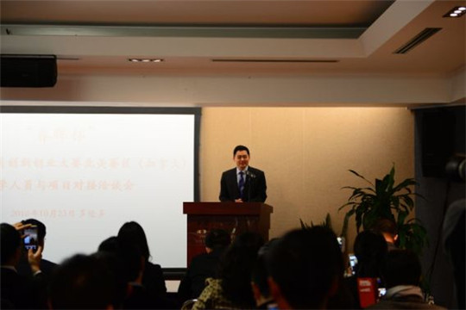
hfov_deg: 28.8
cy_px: 155
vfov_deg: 19.5
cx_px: 233
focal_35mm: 70
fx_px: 906
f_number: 2.8
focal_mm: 70
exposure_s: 1/160
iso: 1250
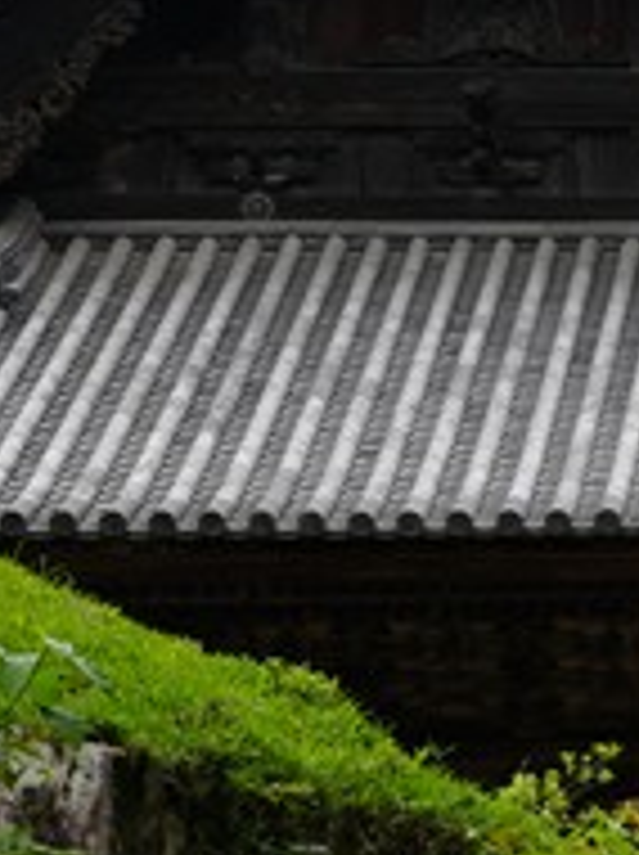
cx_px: 1206
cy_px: 549
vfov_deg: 11.9
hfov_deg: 8.5
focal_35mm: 166
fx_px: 4095
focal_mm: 32
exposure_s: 1/125
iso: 100
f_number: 9
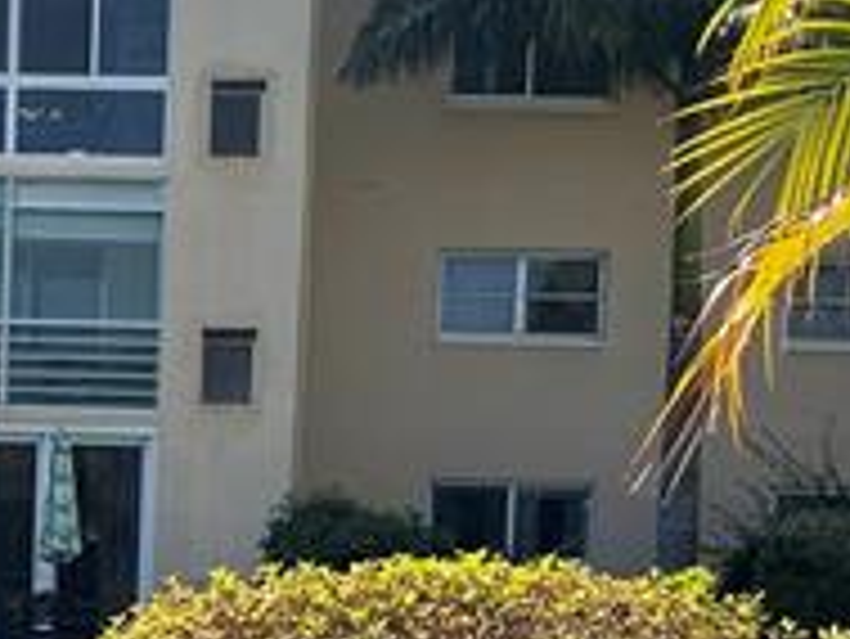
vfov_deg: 13.2
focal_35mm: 110
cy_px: 734
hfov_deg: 17.5
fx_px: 2703
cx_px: 9
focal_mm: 4.2
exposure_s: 1/1855
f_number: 1.6
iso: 32
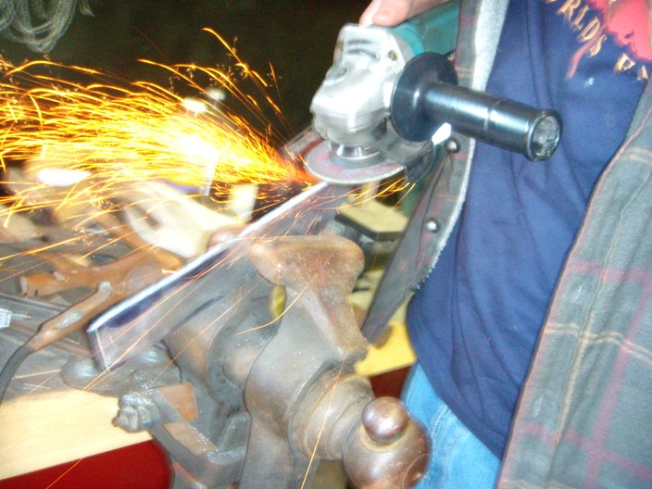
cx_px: 326
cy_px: 244
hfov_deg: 49.0
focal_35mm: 38
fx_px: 716
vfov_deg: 37.7
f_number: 3.5
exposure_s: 1/2.13
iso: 400
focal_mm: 6.4
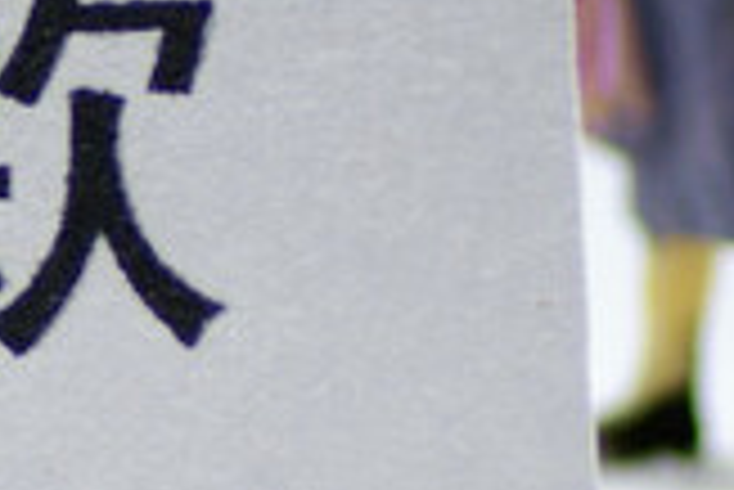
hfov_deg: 1.9
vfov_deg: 1.3
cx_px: -797
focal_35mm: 1101
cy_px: -20
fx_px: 22468
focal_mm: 100
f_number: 2.8
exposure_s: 1/125
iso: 200
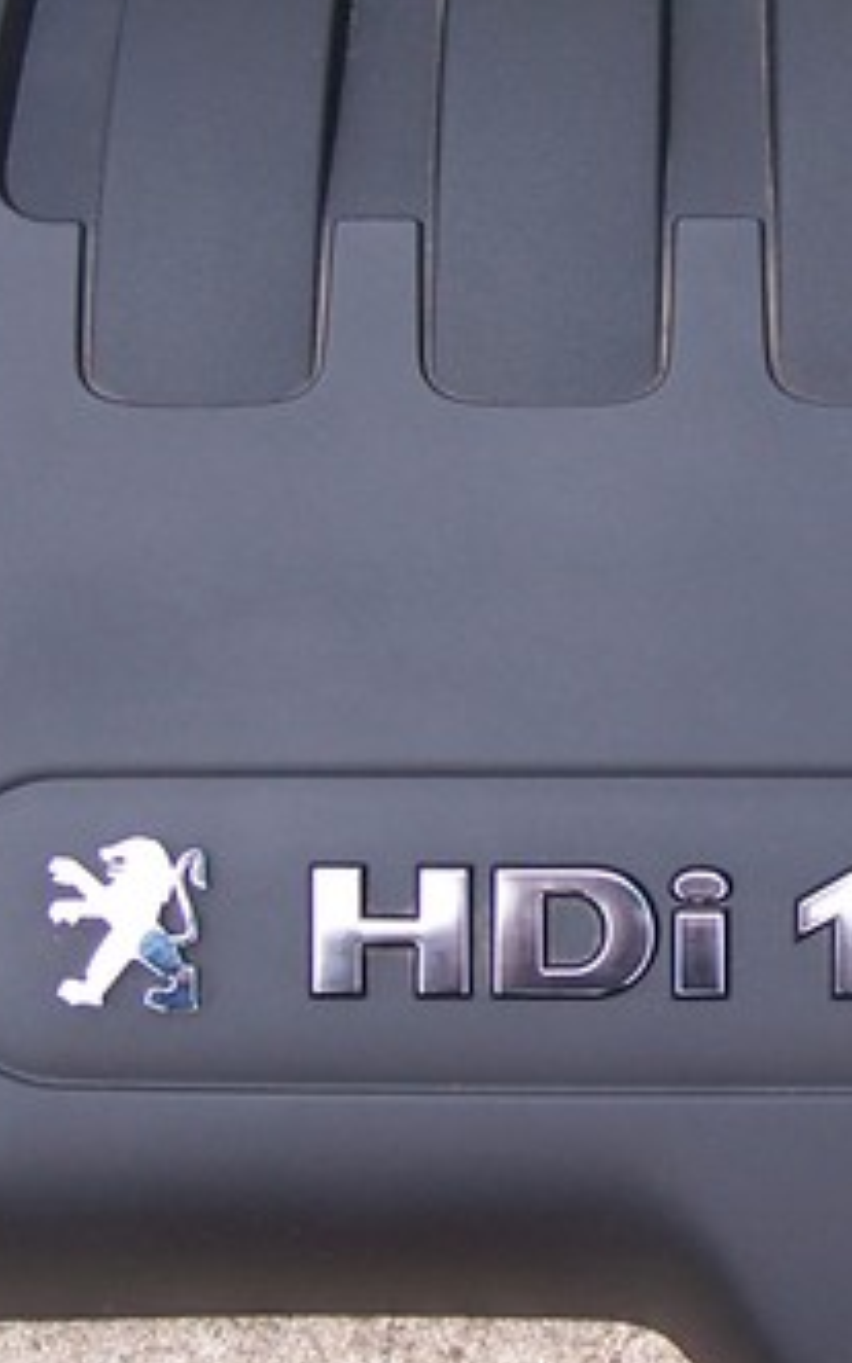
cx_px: 729
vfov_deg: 26.5
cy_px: 655
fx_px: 2897
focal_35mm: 78
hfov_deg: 16.6
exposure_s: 1/90
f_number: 2.8
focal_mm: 6.3
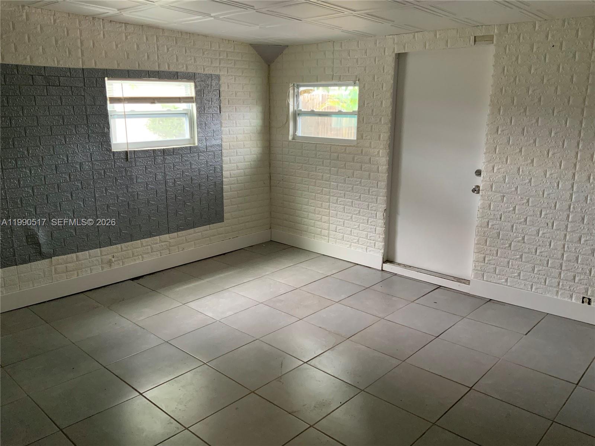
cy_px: 223
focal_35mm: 29
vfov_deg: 48.2
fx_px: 498
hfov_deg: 61.7
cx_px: 298
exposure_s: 1/60
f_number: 1.8
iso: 250
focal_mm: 3
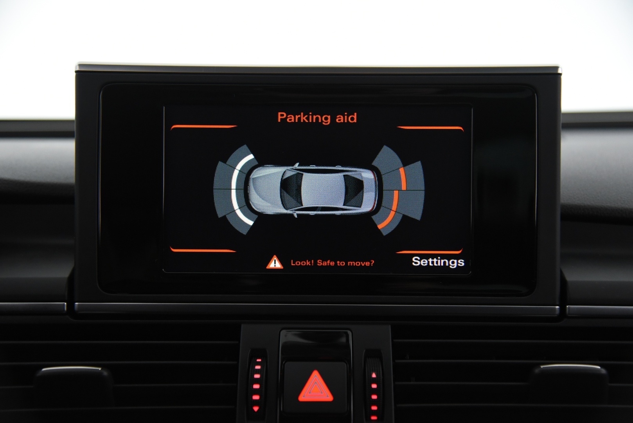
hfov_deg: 38.2
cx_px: 316
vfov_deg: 26.0
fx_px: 915
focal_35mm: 52
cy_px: 212
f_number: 4
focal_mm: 52
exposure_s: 1/50
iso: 4000
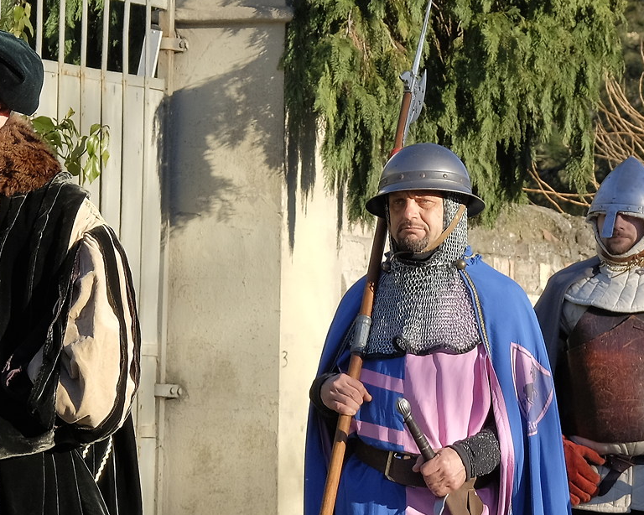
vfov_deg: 5.0
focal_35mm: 308
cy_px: 426
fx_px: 5869
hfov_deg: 6.3
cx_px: 605
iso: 320
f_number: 9
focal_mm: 70
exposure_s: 1/180
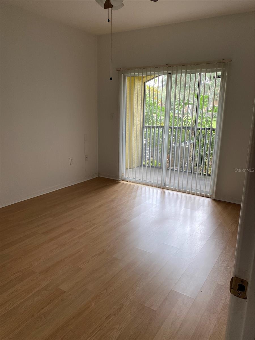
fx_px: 255
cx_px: 128
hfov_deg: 53.1
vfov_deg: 67.3
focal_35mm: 26
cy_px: 170
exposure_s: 1/121
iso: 125
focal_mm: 4.25
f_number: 1.8
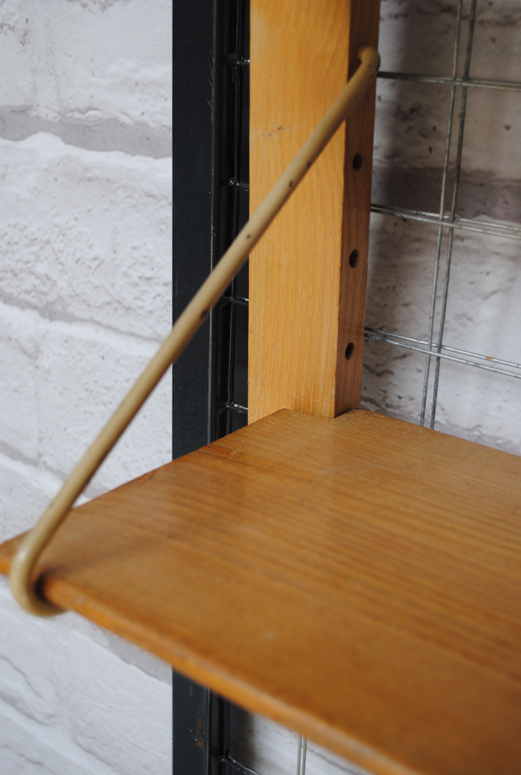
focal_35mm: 48
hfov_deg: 28.2
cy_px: 388
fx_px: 1037
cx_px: 260
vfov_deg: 41.0
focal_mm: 32
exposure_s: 1/125
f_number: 5.6
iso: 200
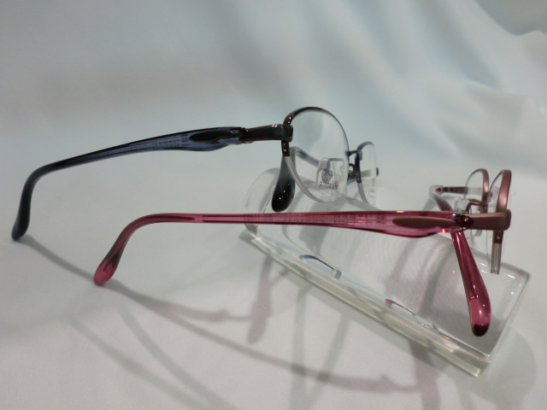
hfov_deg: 65.3
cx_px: 274
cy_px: 205
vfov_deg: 51.4
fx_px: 427
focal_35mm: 27
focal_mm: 4.9
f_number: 3.2
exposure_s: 1/60
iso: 64
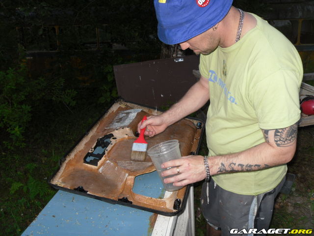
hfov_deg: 52.6
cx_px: 157
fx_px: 317
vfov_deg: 40.7
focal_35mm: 35
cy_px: 118
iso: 80
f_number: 3.5
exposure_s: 1/45
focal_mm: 6.3
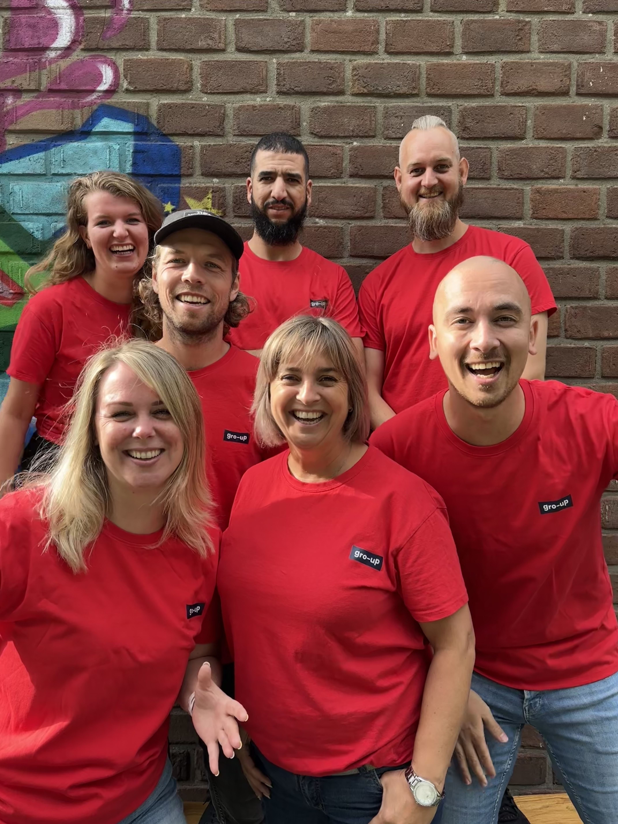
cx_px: 309
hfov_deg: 53.1
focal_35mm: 26
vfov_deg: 67.3
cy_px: 412
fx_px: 619
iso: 50
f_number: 1.6
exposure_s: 1/565
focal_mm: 5.96
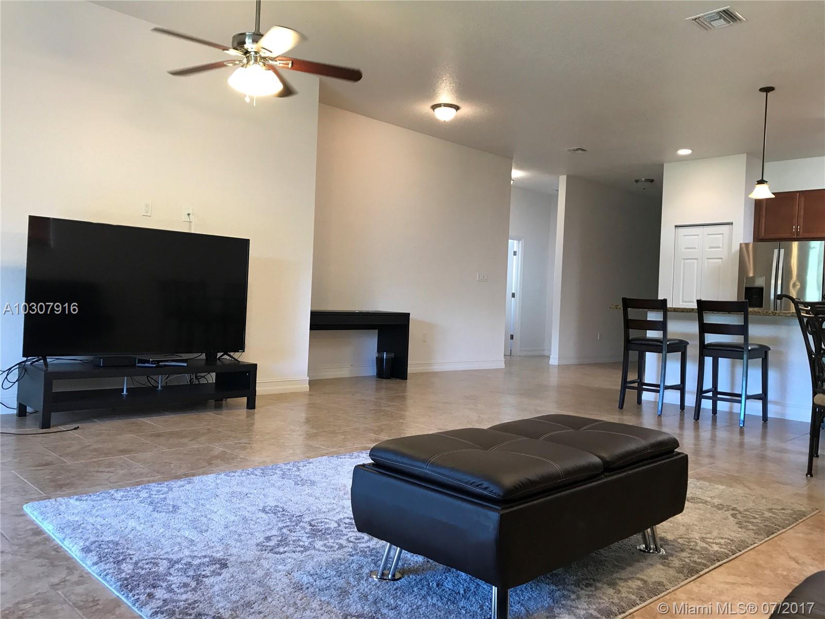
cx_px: 412
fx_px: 667
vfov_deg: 49.7
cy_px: 310
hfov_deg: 63.4
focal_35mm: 28
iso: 40
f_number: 1.8
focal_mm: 3.99
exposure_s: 1/24
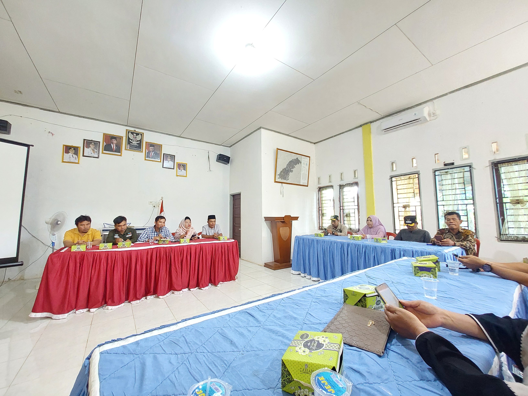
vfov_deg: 89.9
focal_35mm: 13
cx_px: 264
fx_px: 198
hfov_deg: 106.2
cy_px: 198
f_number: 2.2
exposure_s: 1/14
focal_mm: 1.42
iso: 400
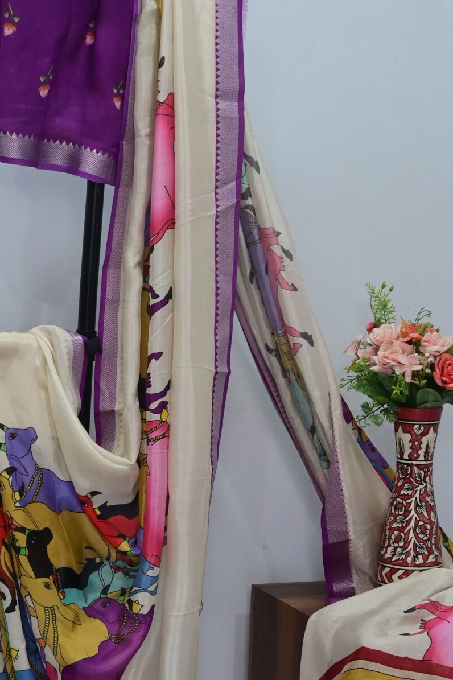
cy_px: 430
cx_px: 211
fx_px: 1700
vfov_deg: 22.6
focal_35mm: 90
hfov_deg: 15.2
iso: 800
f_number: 5.6
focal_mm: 28
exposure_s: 1/50
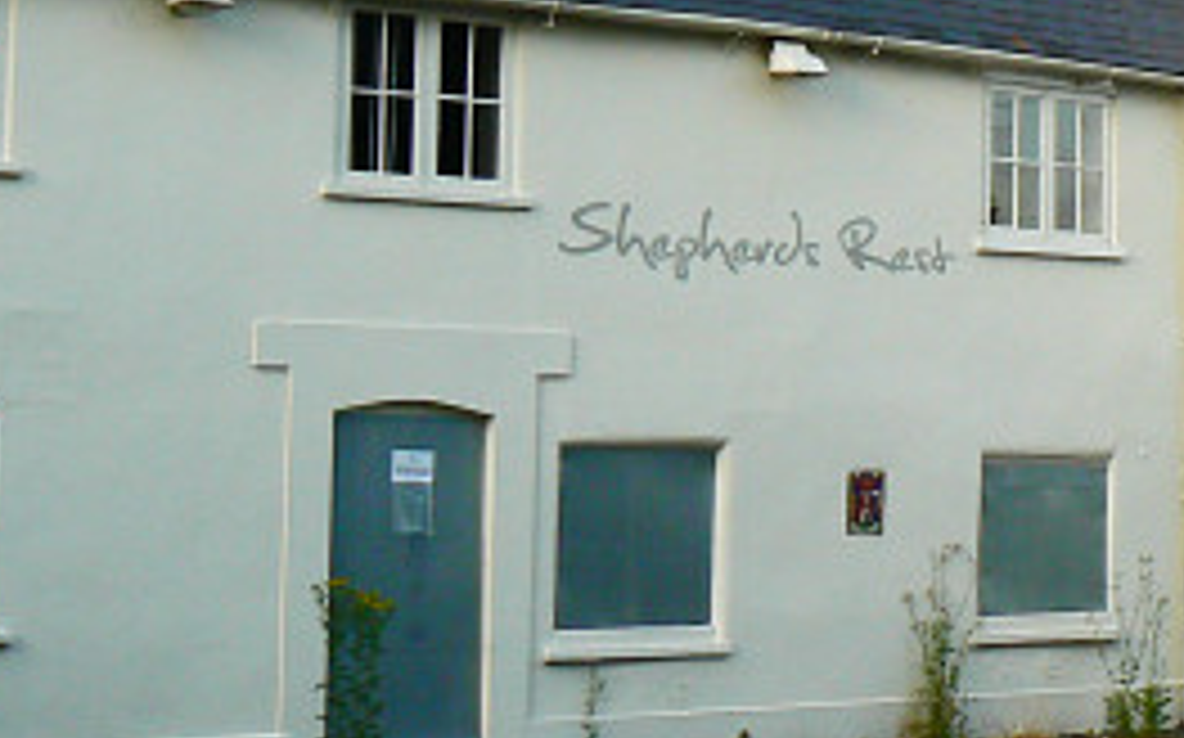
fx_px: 2999
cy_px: 135
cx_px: 1157
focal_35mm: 93
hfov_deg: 21.6
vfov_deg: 14.0
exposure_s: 1/125
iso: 80
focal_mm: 6
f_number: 5
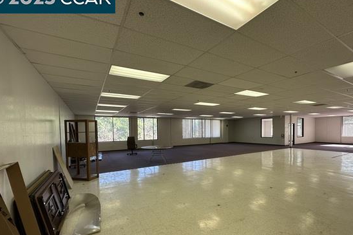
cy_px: 136
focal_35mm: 17
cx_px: 193
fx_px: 167
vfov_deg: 70.0
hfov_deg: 93.0
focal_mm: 2.22
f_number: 2.2
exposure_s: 1/120
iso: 125
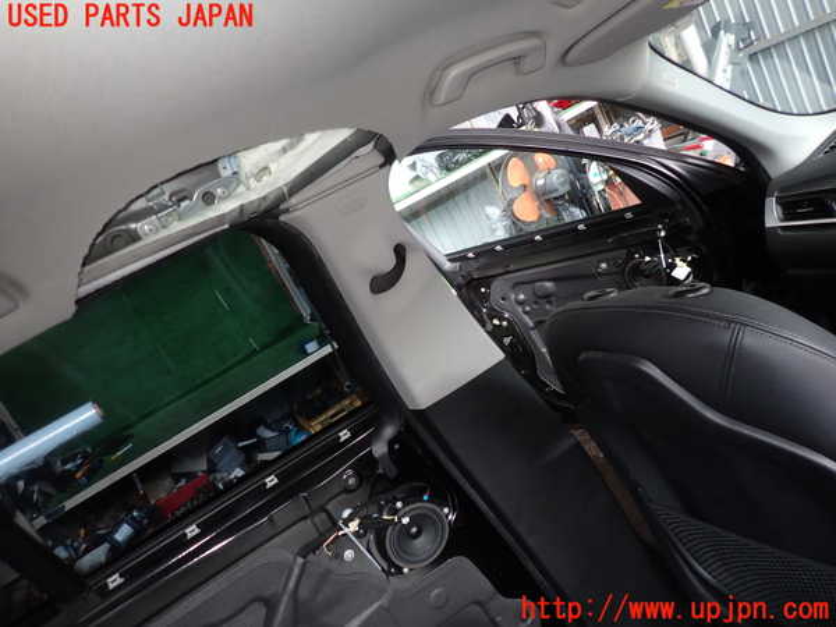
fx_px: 604
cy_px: 314
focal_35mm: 25
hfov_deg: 69.4
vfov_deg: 54.9
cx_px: 418
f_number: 2
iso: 160
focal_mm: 4.5
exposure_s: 1/60
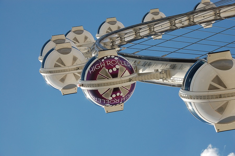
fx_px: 734
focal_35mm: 112
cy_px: 78
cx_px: 118
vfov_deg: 12.2
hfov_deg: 18.2
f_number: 11
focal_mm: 75
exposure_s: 1/320
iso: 200
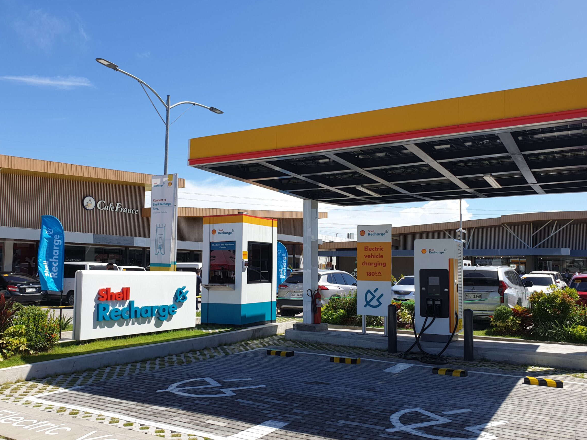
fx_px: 492
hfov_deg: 61.6
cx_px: 313
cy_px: 238
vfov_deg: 48.2
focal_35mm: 29
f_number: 2.4
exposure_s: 1/1508
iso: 50
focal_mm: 4.3
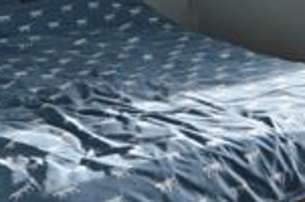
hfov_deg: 28.6
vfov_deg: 18.7
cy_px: -12
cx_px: 215
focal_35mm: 70
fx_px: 592
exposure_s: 1/125
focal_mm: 10
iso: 400
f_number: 5.6
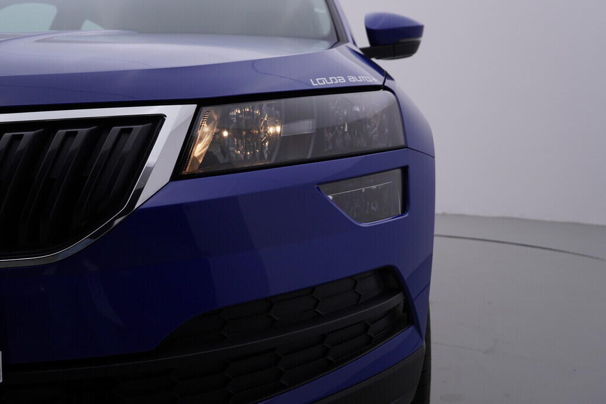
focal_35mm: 36
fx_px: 606
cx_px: 303
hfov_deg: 53.1
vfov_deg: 36.9
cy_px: 202
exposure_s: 1/125
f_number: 5
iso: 125
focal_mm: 24
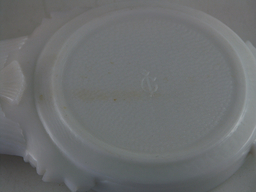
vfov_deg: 7.4
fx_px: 1479
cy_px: 96
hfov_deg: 9.9
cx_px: 128
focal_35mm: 200
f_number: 4
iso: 100
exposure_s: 1/200
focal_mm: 50.8
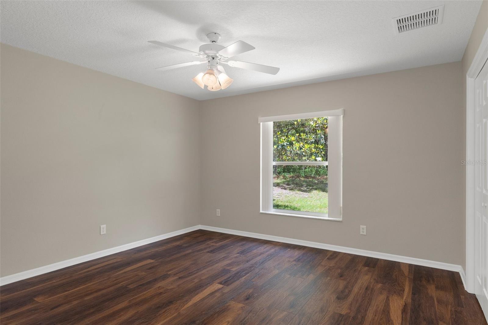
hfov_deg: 85.4
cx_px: 244
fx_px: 264
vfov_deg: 63.2
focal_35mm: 20
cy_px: 162
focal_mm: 13
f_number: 8
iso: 320
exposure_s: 1/4
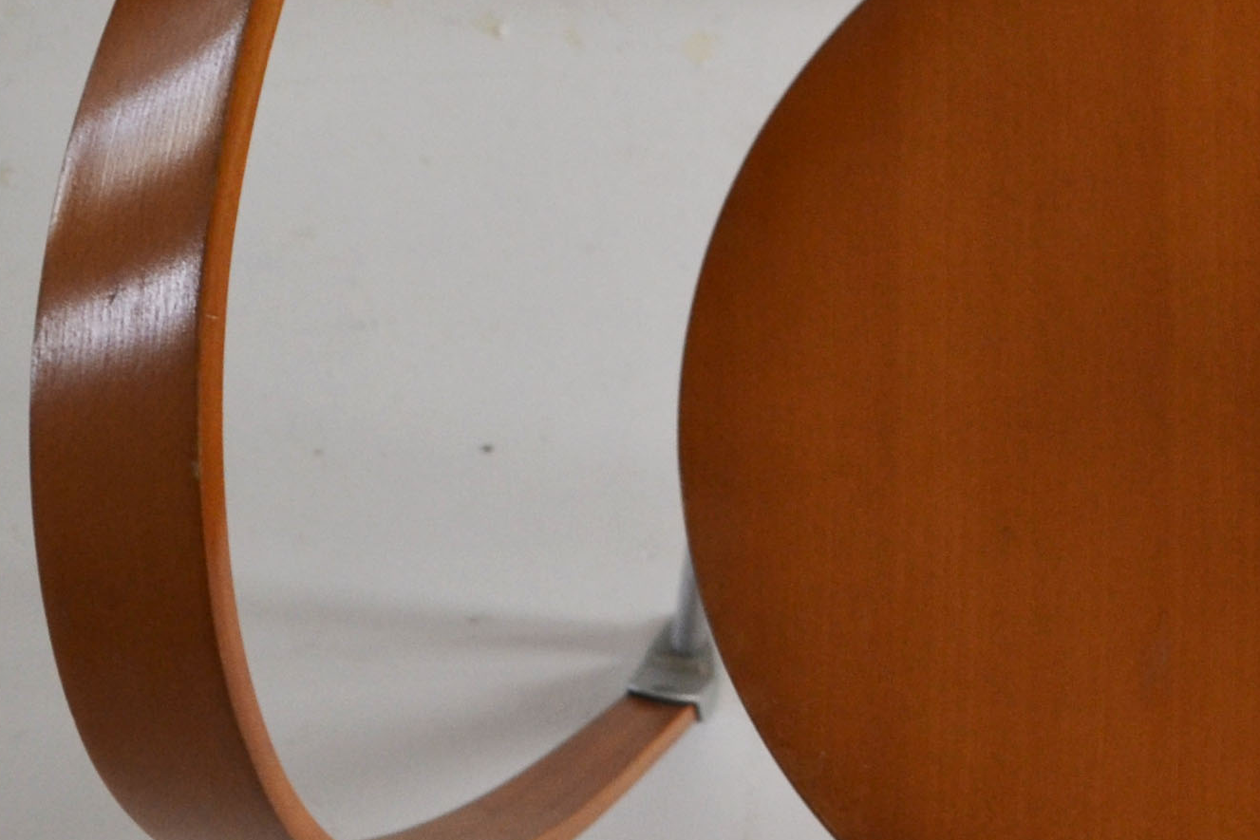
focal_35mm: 125
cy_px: 110
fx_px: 4375
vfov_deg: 10.9
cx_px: 1323
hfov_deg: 16.0
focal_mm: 24
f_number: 4
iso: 400
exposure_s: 1/60
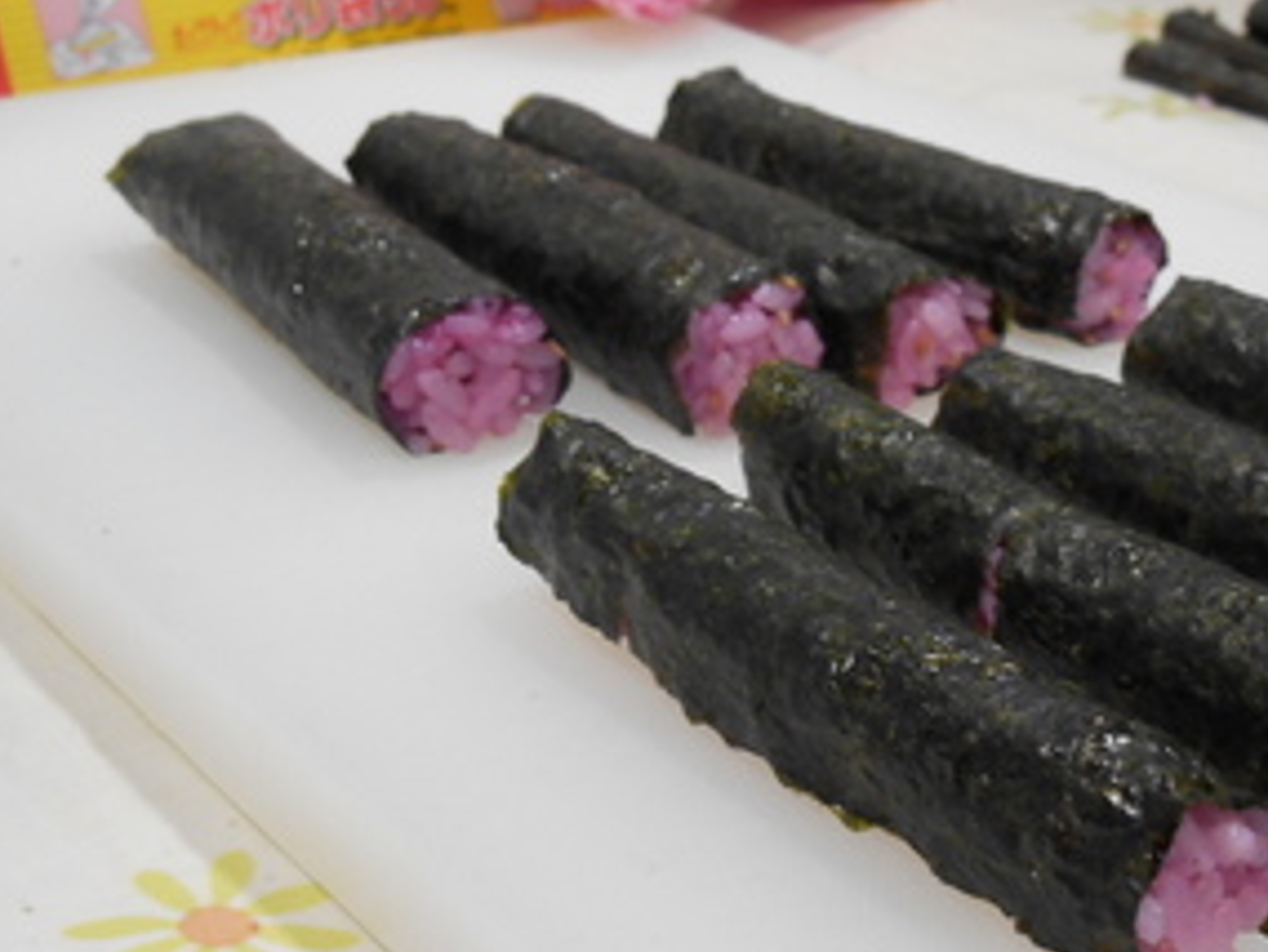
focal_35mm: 72
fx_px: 2639
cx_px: 872
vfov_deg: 20.5
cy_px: 483
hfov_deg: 26.8
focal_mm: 7.2
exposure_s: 1/30
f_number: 3.9
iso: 160
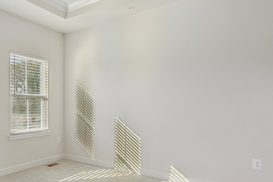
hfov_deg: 64.3
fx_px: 205
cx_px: 76
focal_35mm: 27
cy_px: 107
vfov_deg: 47.7
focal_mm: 16
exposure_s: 1/500
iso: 400
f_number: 8
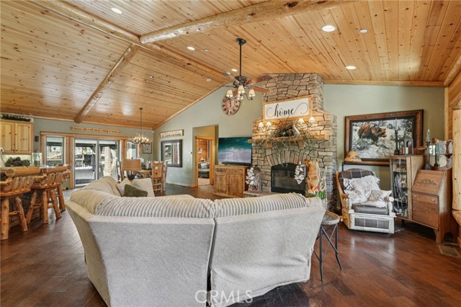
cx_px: 230
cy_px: 154
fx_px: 205
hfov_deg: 96.8
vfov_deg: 73.7
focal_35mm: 16
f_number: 8
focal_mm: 16
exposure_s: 1/3.33
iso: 400
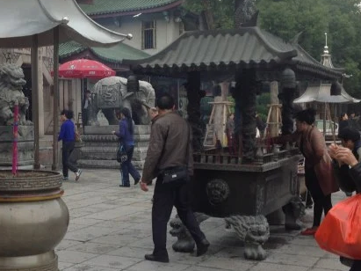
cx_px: 102
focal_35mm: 68
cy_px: 151
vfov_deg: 21.6
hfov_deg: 28.3
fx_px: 709
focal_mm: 4.28
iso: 50
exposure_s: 1/398
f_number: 2.4
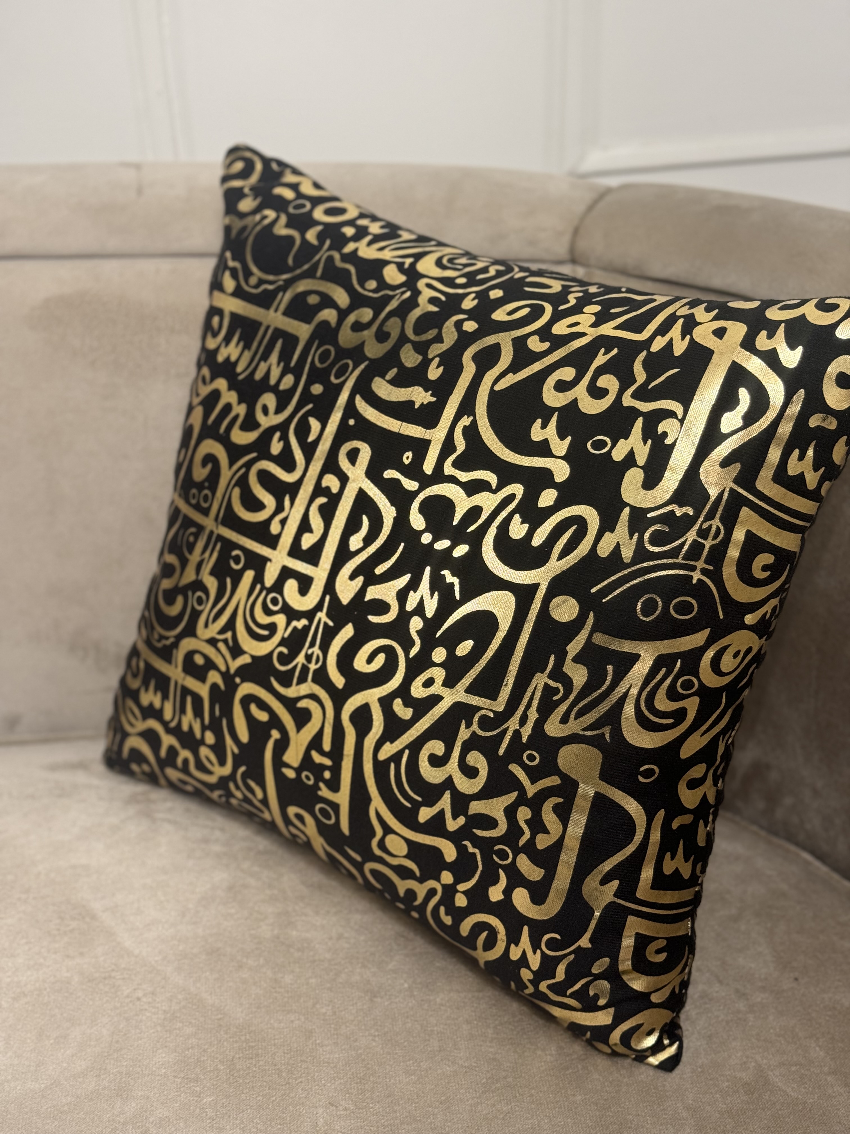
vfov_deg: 39.7
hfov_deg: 30.3
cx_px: 425
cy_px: 567
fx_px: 1572
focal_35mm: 48
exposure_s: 1/50
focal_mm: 6.76
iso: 200
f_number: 1.78
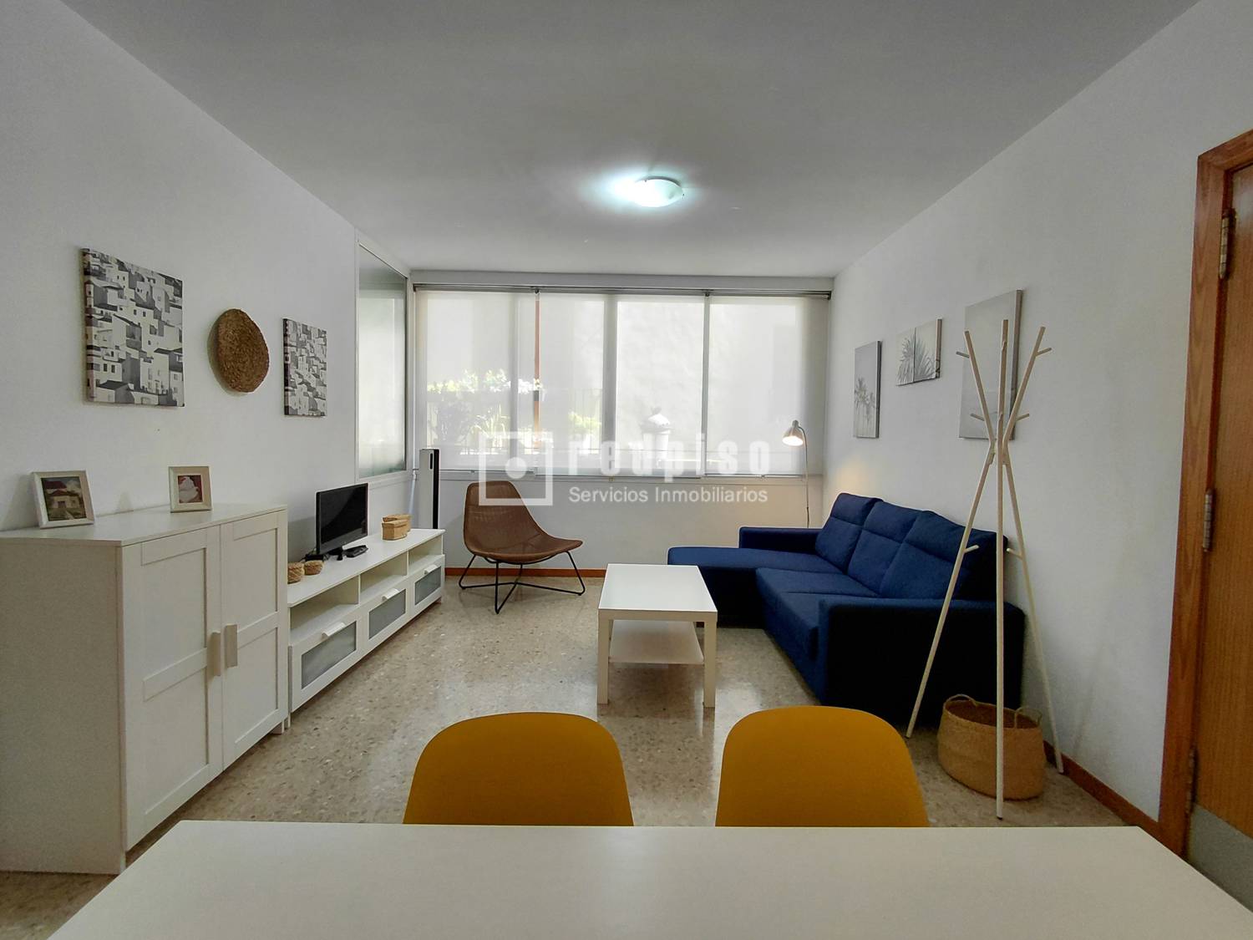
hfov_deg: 94.5
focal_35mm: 16
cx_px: 626
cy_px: 470
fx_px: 579
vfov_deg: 78.1
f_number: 2.2
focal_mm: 1.64
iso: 80
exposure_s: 1/50
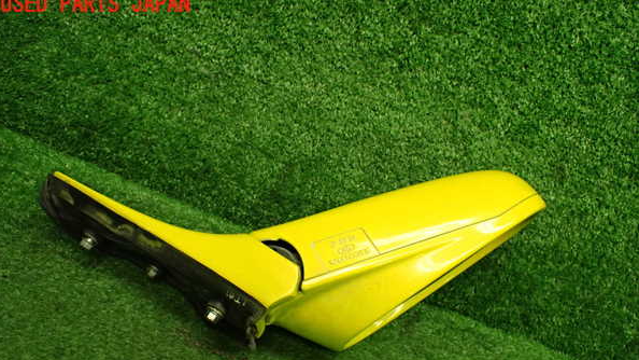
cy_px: 234
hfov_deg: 59.5
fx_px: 559
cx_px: 317
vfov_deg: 35.3
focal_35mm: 33
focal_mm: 5.4
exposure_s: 1/125
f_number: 2.3
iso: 500
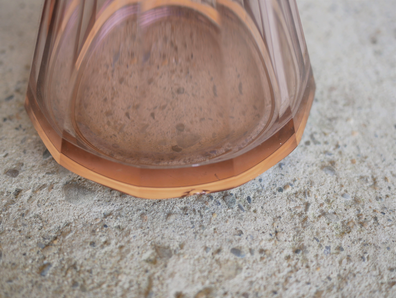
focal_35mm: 40
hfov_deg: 46.8
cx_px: 198
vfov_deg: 36.0
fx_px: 458
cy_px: 149
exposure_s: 1/200
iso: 200
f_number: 2.2
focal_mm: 20
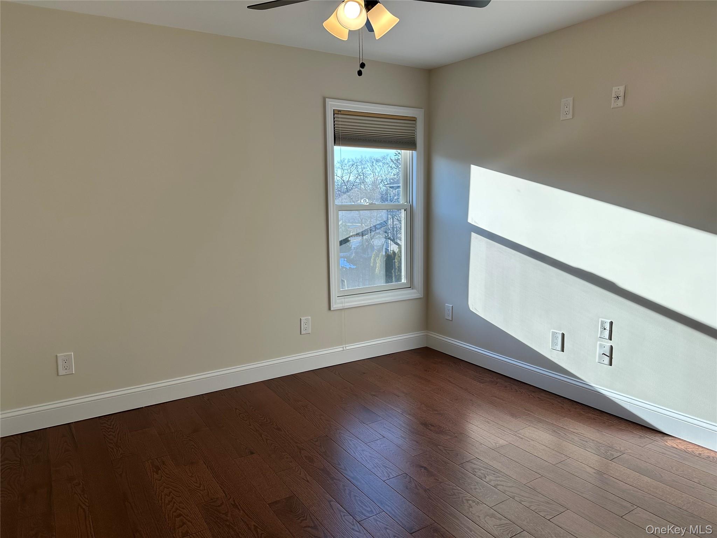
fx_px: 497
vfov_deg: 56.8
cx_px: 358
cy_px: 269
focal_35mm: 24
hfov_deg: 71.6
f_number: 1.78
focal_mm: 6.86
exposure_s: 1/611
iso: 80
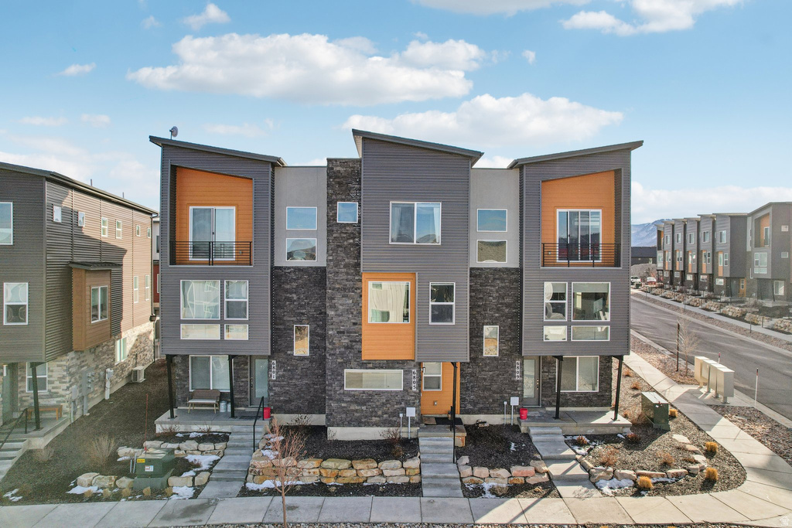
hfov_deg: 78.6
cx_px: 396
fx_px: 484
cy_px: 264
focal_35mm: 22
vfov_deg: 57.2
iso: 100
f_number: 2.8
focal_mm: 8.4
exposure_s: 1/80
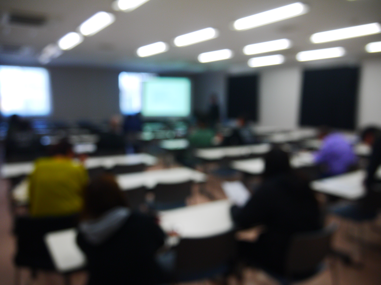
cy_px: 142
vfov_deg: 49.7
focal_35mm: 28
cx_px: 190
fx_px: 308
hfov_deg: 63.4
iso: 200
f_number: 3.5
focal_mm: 14
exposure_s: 1/60
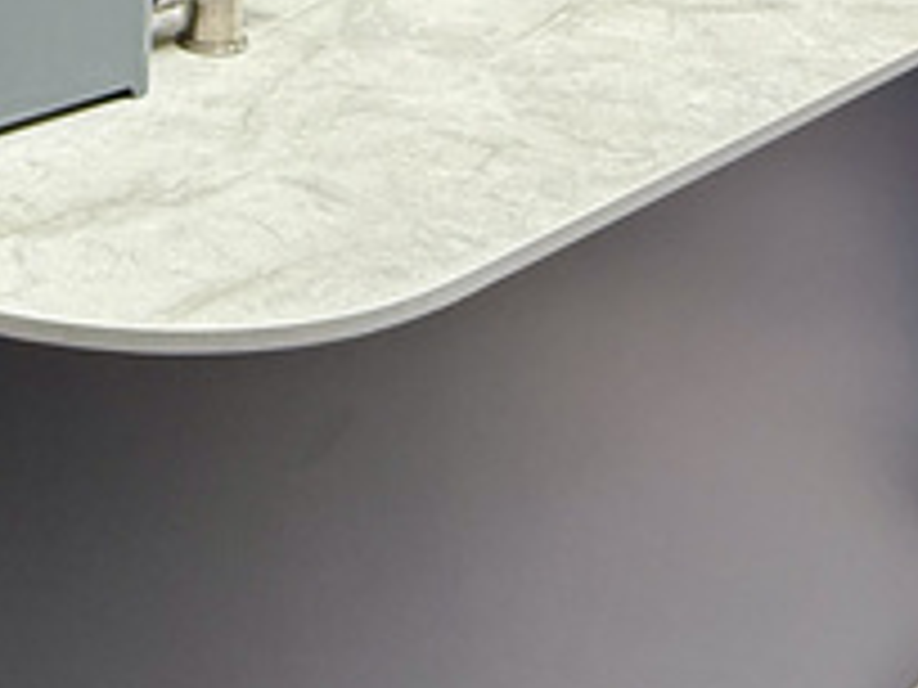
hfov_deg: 27.4
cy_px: -441
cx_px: -40
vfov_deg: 18.7
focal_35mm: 66
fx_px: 1750
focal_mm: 2.22
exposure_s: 1/99
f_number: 2.2
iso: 250
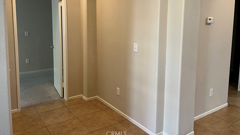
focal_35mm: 30
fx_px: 191
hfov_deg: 64.3
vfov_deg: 38.4
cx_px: 115
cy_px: 42
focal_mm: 5.1
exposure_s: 1/60
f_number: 1.6
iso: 125
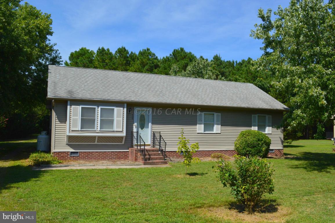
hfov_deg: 62.0
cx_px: 168
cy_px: 112
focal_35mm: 30
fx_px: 279
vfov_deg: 43.5
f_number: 11
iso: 320
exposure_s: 1/500
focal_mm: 20
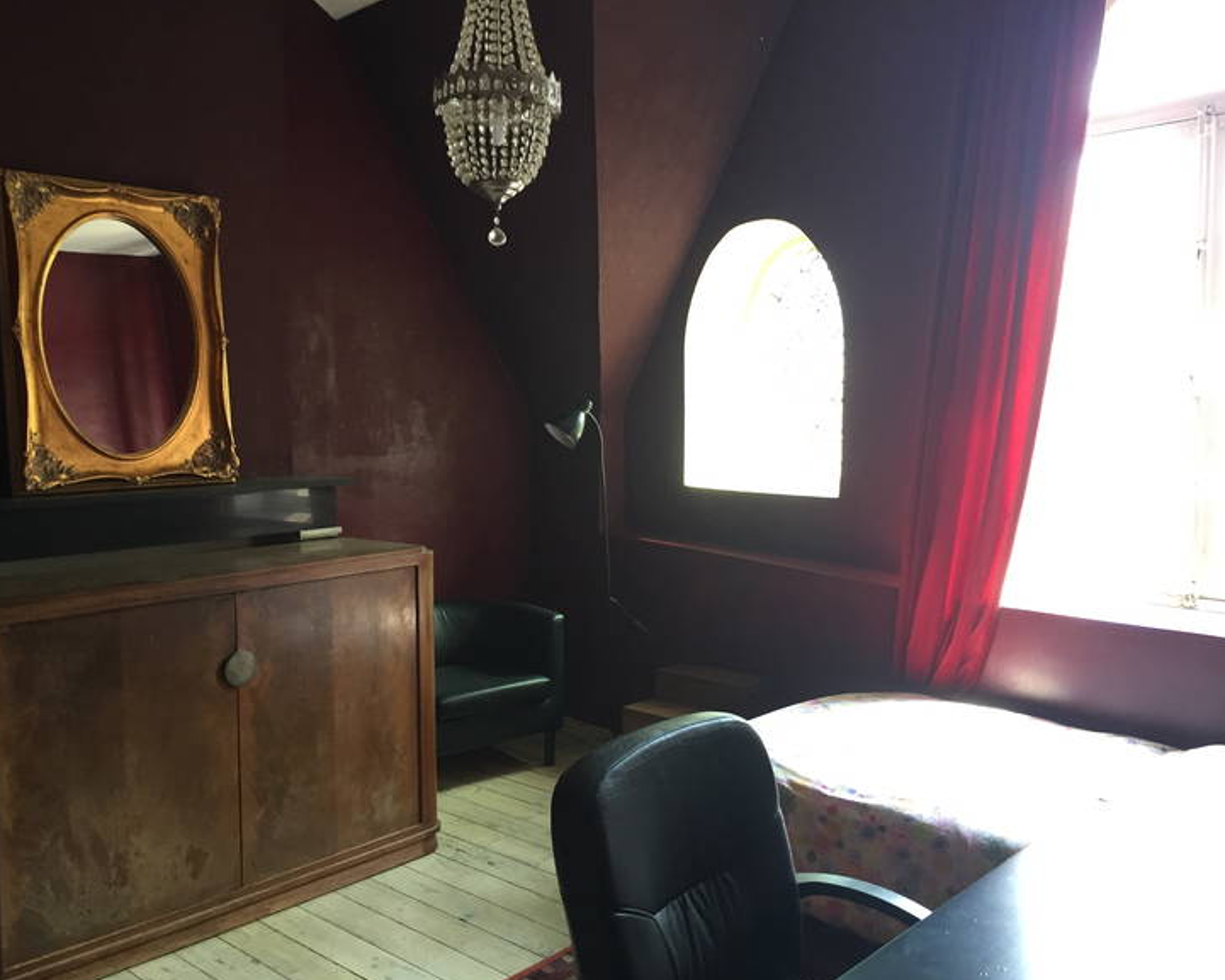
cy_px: 486
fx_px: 1124
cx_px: 574
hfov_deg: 57.1
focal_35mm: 31
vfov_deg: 47.1
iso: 64
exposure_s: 1/33
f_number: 2.2
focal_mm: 4.15
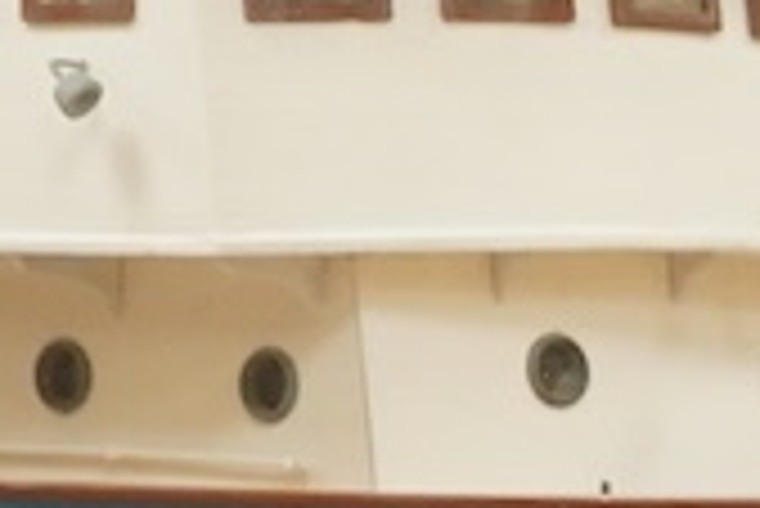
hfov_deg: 6.5
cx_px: 2017
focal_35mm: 299
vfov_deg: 4.6
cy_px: 701
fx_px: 6317
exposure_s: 1/125
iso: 2000
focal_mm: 30
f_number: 8
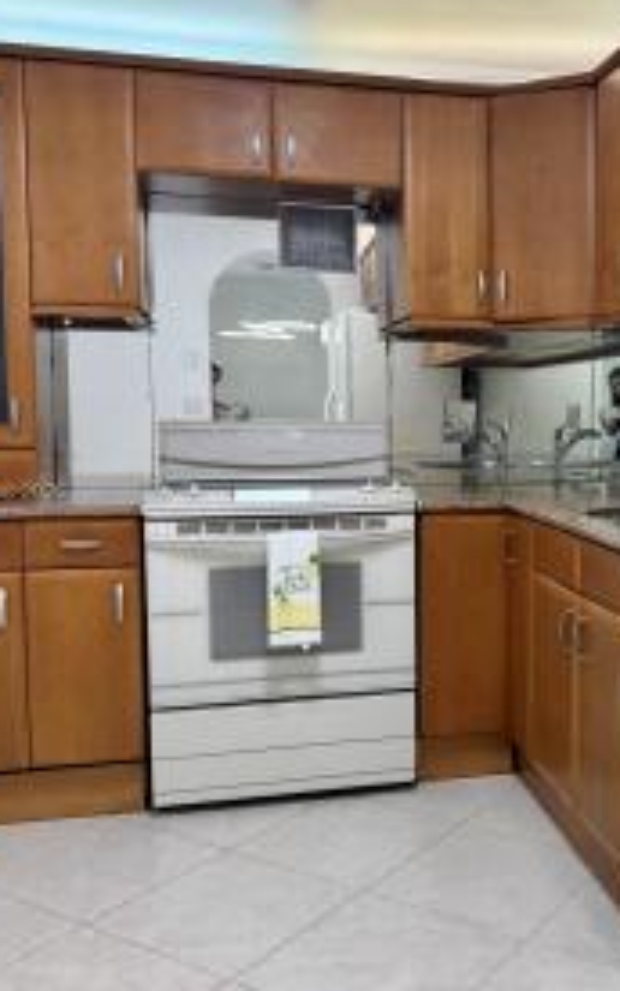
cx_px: 497
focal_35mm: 37
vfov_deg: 52.7
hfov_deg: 33.4
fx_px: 1000
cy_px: 494
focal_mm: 6.76
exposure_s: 1/120
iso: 100
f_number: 1.78
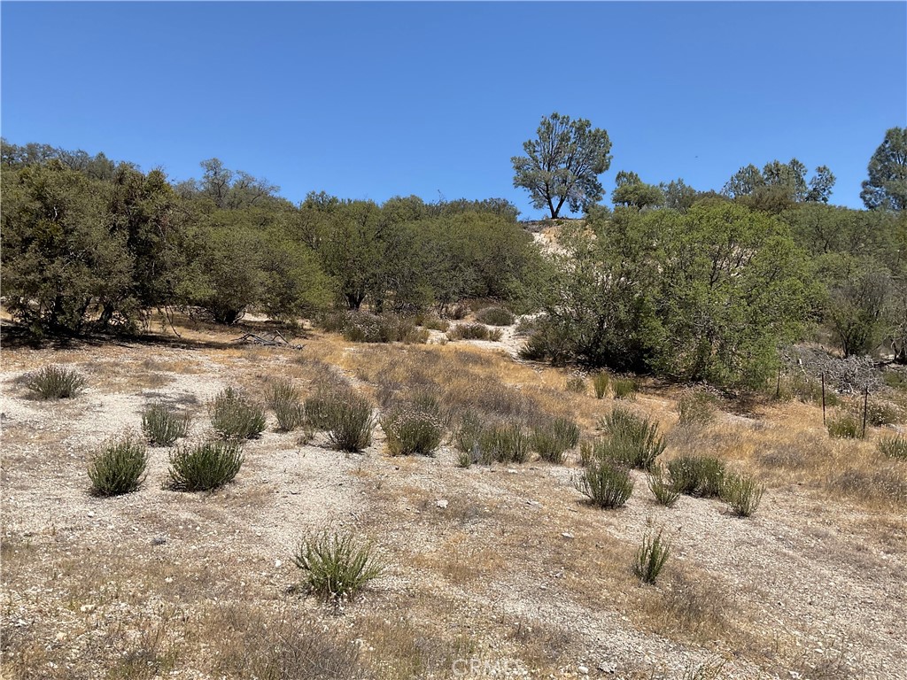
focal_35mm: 29
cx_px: 454
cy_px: 340
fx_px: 760
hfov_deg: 61.7
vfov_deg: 48.2
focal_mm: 3
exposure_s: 1/2141
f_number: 1.8
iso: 16
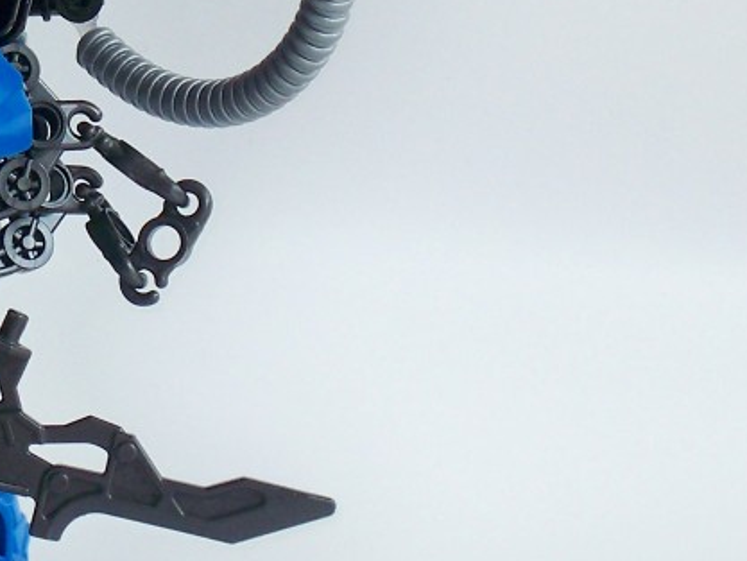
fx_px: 3281
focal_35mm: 152
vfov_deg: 9.7
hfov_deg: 12.7
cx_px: -143
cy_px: 56
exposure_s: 1/200
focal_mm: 7.8
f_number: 3.5
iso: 64
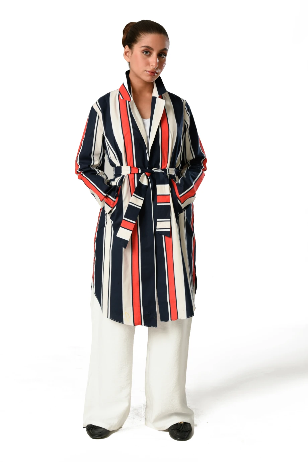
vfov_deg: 41.1
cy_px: 231
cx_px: 154
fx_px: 616
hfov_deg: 28.1
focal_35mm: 48
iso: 100
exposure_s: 1/180
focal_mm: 48
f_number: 9.5
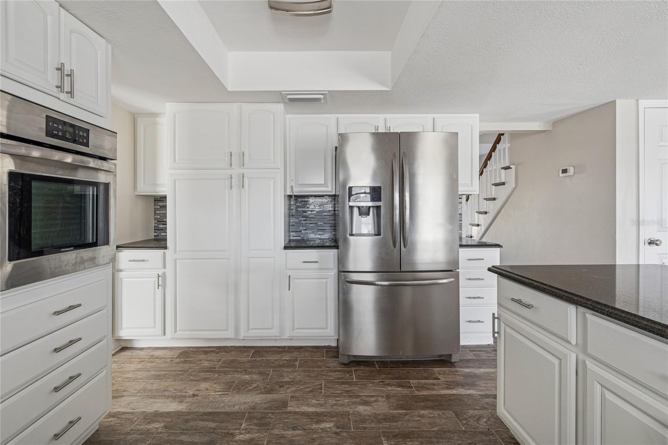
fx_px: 278
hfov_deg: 100.4
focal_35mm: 15
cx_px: 334
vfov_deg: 77.3
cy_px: 222
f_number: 7.1
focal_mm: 10
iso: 640
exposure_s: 1/30
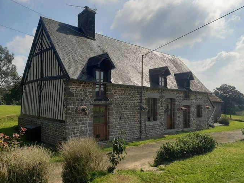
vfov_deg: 51.3
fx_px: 190
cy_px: 92
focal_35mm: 27
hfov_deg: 65.3
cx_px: 124
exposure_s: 1/4608
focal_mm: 3.93
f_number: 1.7
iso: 40
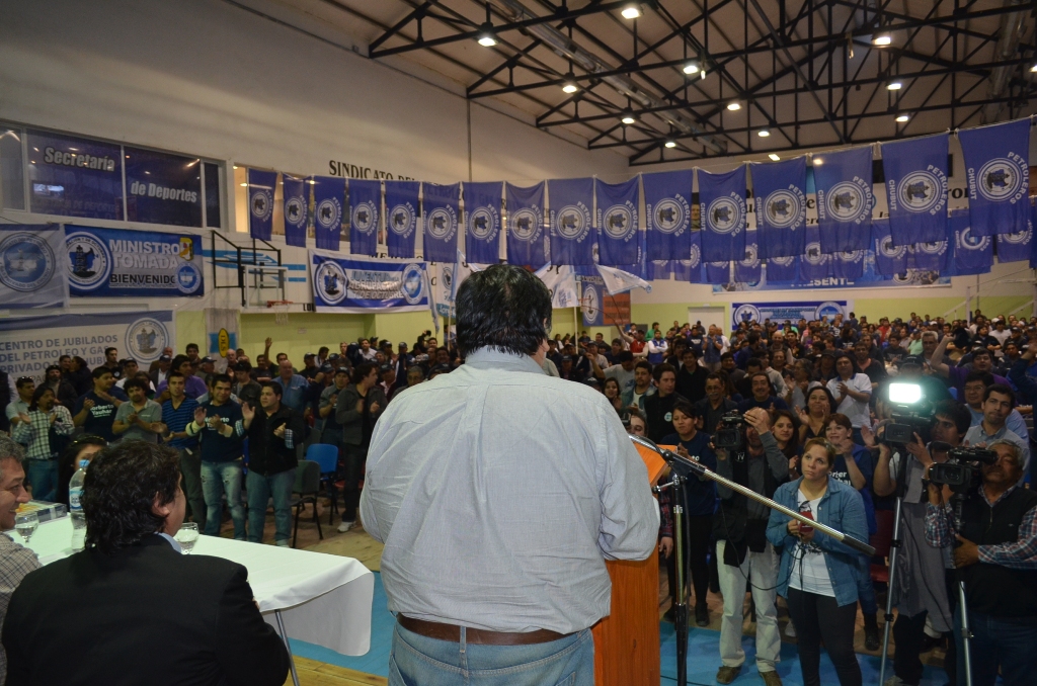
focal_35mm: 27
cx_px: 518
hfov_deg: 67.5
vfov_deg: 47.7
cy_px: 343
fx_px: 776
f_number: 3.5
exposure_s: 1/60
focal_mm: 18
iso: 640
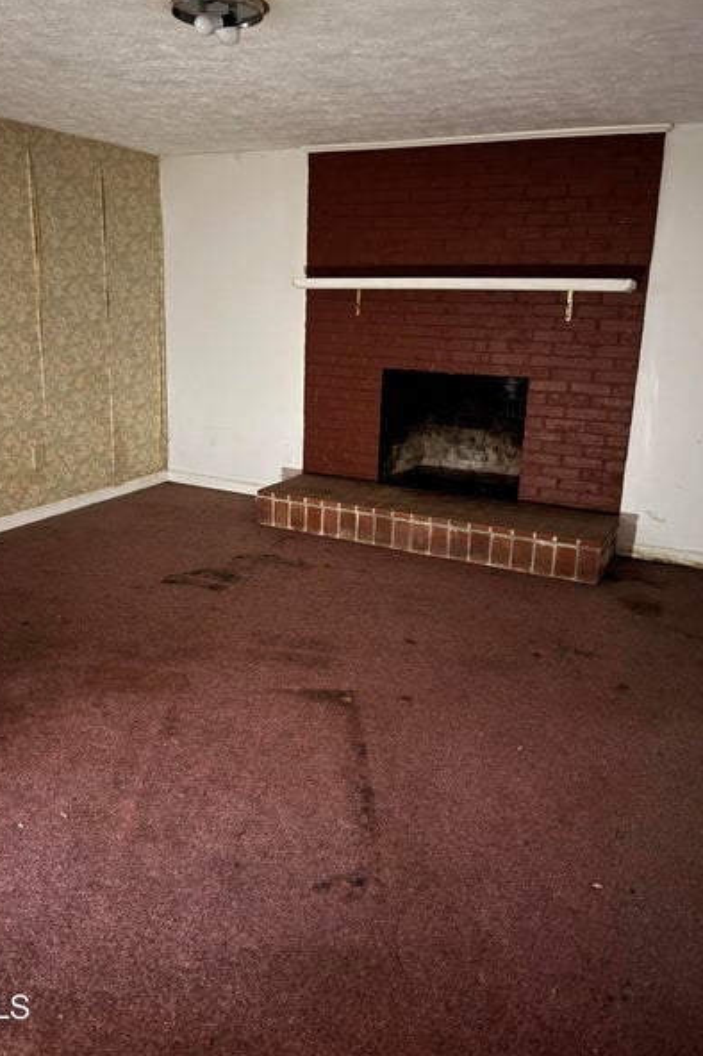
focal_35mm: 27
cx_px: 318
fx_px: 792
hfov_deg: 47.8
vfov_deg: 67.3
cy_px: 489
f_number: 1.78
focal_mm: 6.76
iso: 1600
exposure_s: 1/5
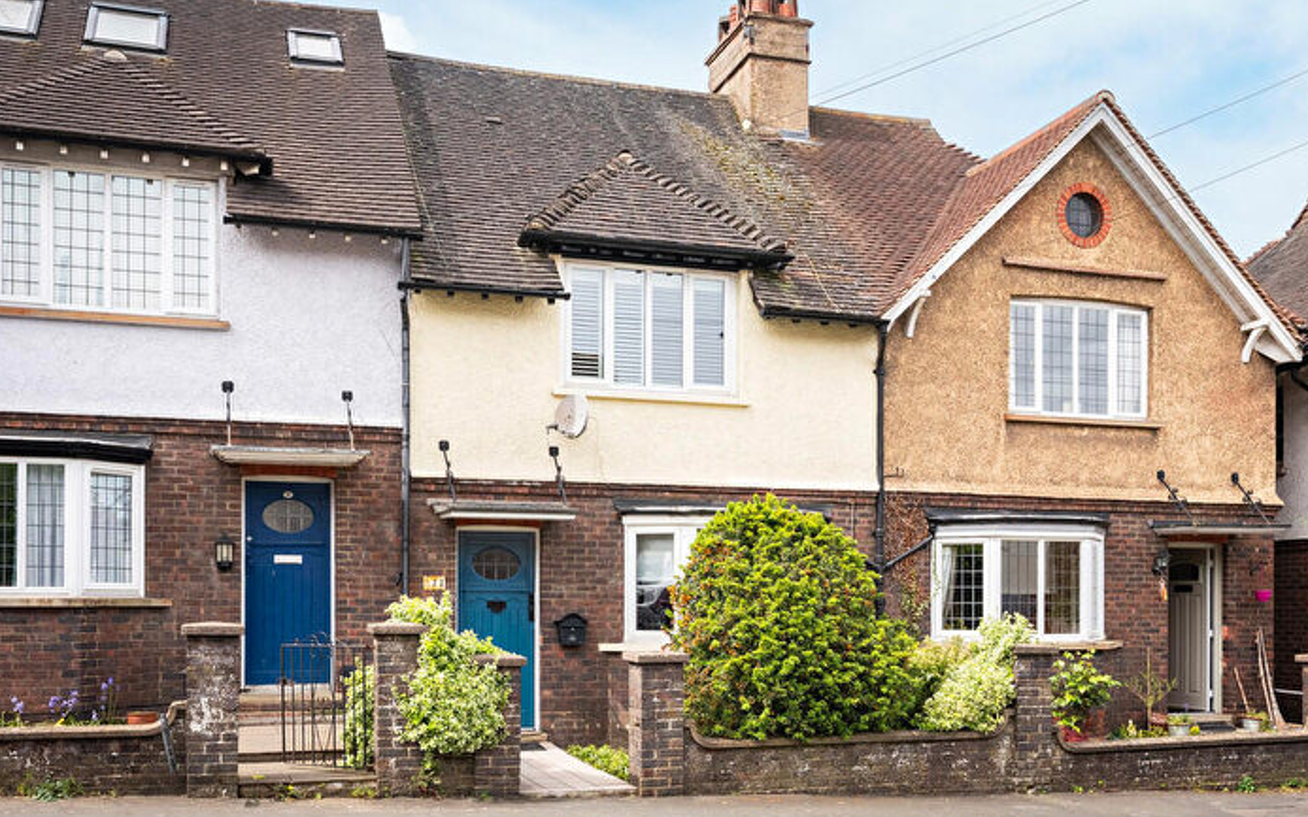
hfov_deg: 56.7
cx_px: 653
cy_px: 409
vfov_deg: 37.3
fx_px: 1212
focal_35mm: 34
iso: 2000
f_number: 7.1
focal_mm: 33
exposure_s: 1/2000
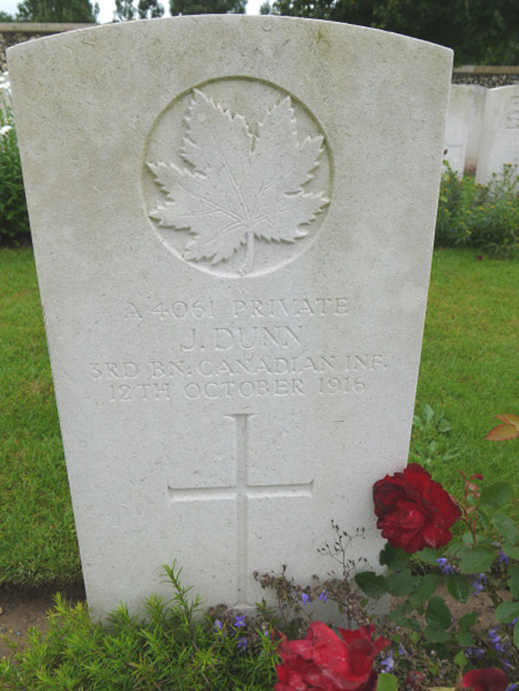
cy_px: 346
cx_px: 260
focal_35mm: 28
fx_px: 559
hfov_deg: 49.8
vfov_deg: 63.4
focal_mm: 14
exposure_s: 1/400
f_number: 6.3
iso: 160
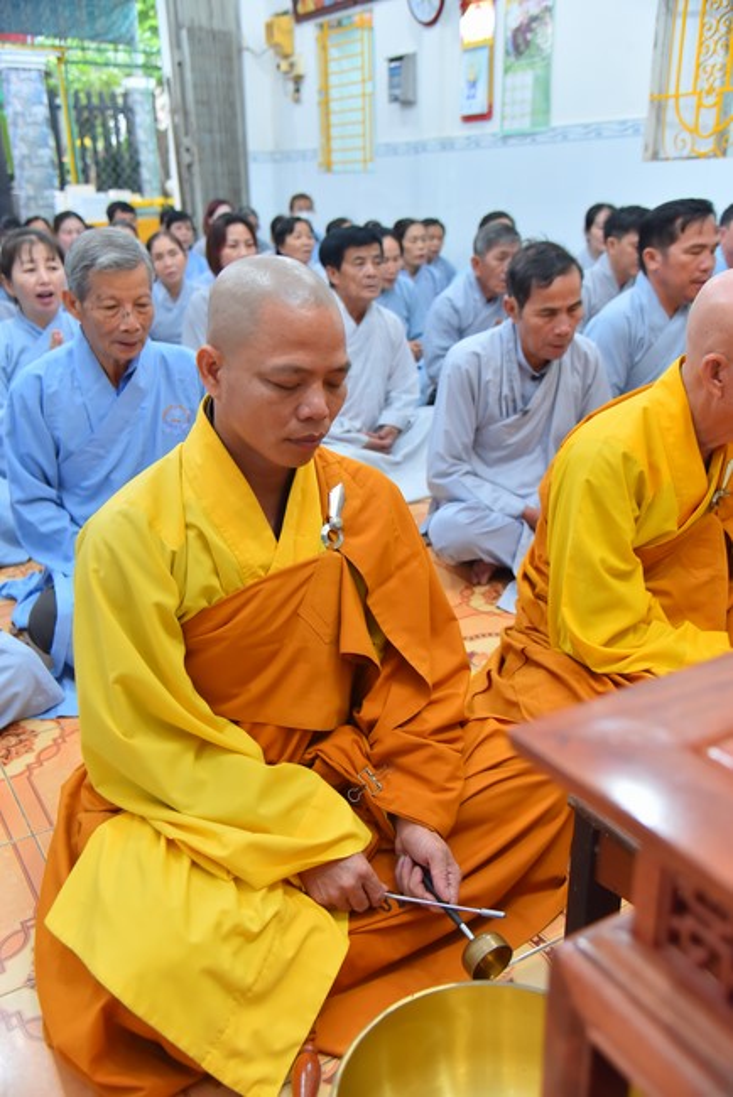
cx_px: 366
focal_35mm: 32
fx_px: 976
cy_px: 548
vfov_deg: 58.7
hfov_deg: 41.2
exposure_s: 1/125
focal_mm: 32
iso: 1000
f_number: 4.5
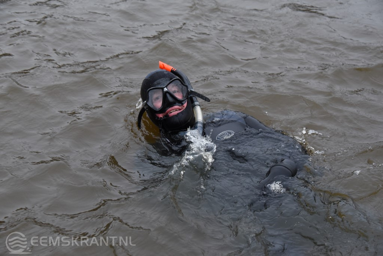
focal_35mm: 82
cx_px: 192
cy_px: 128
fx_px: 873
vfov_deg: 16.7
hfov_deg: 24.8
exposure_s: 1/250
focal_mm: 82
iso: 2800
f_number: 6.3
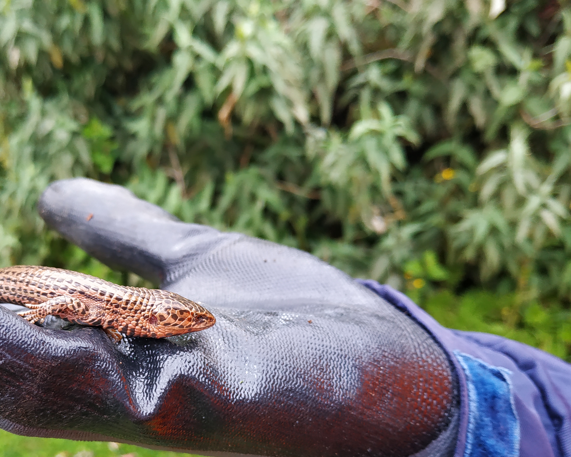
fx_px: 642
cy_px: 298
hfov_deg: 46.6
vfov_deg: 38.8
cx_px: 157
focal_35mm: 38
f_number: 1.9
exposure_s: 1/137
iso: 100
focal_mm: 3.94
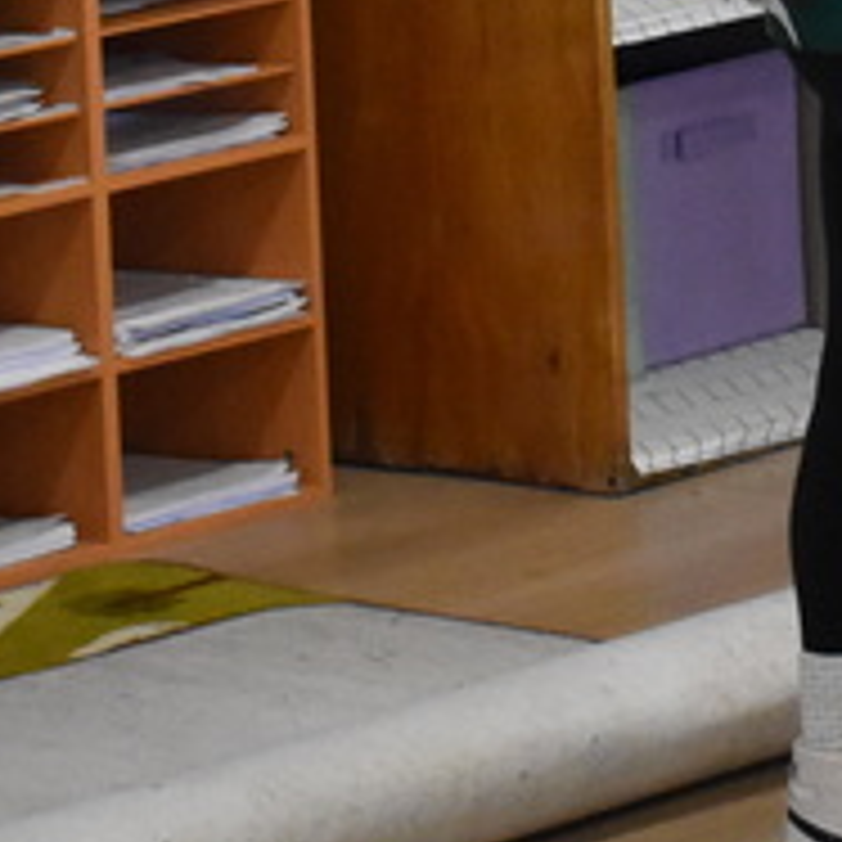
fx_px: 7678
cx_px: 1580
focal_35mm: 279
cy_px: -290
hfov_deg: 6.1
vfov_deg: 6.2
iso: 3200
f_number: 4.8
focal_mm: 40
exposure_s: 1/250
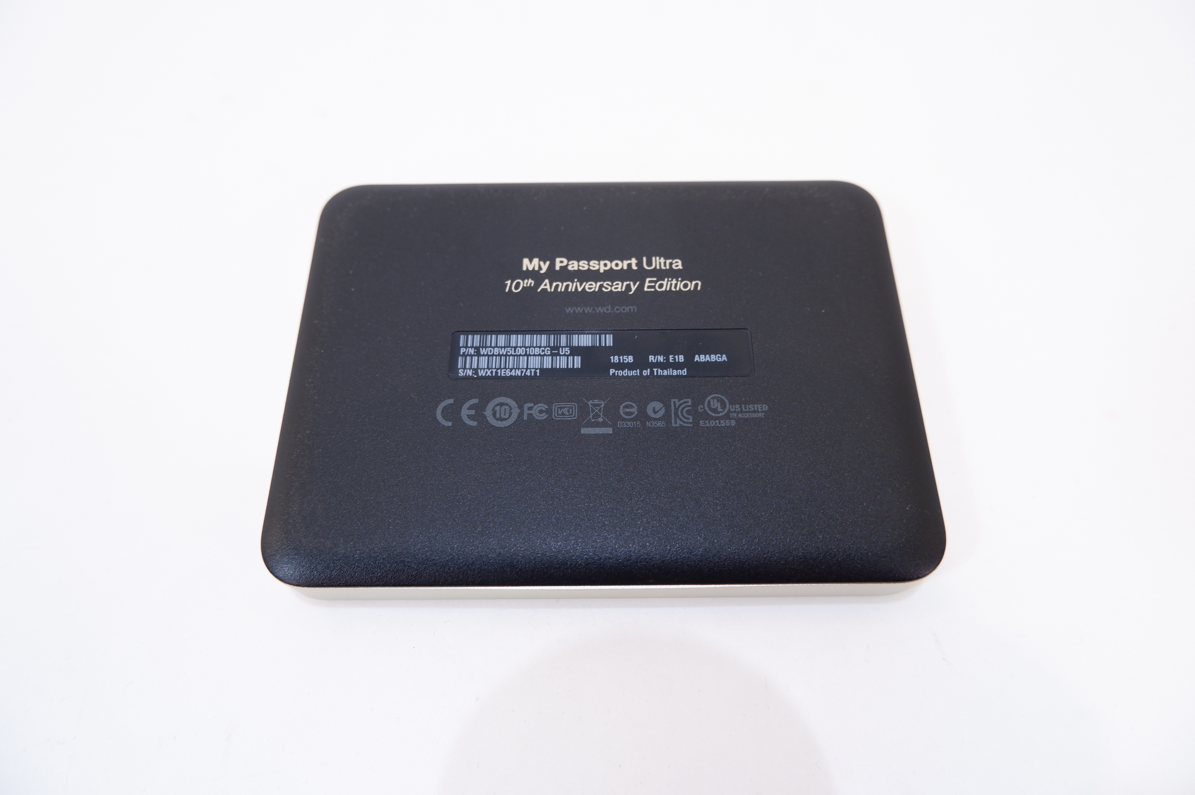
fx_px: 763
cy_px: 398
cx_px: 598
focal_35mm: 23
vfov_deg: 55.0
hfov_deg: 76.1
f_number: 4
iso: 200
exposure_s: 1/50
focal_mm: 15
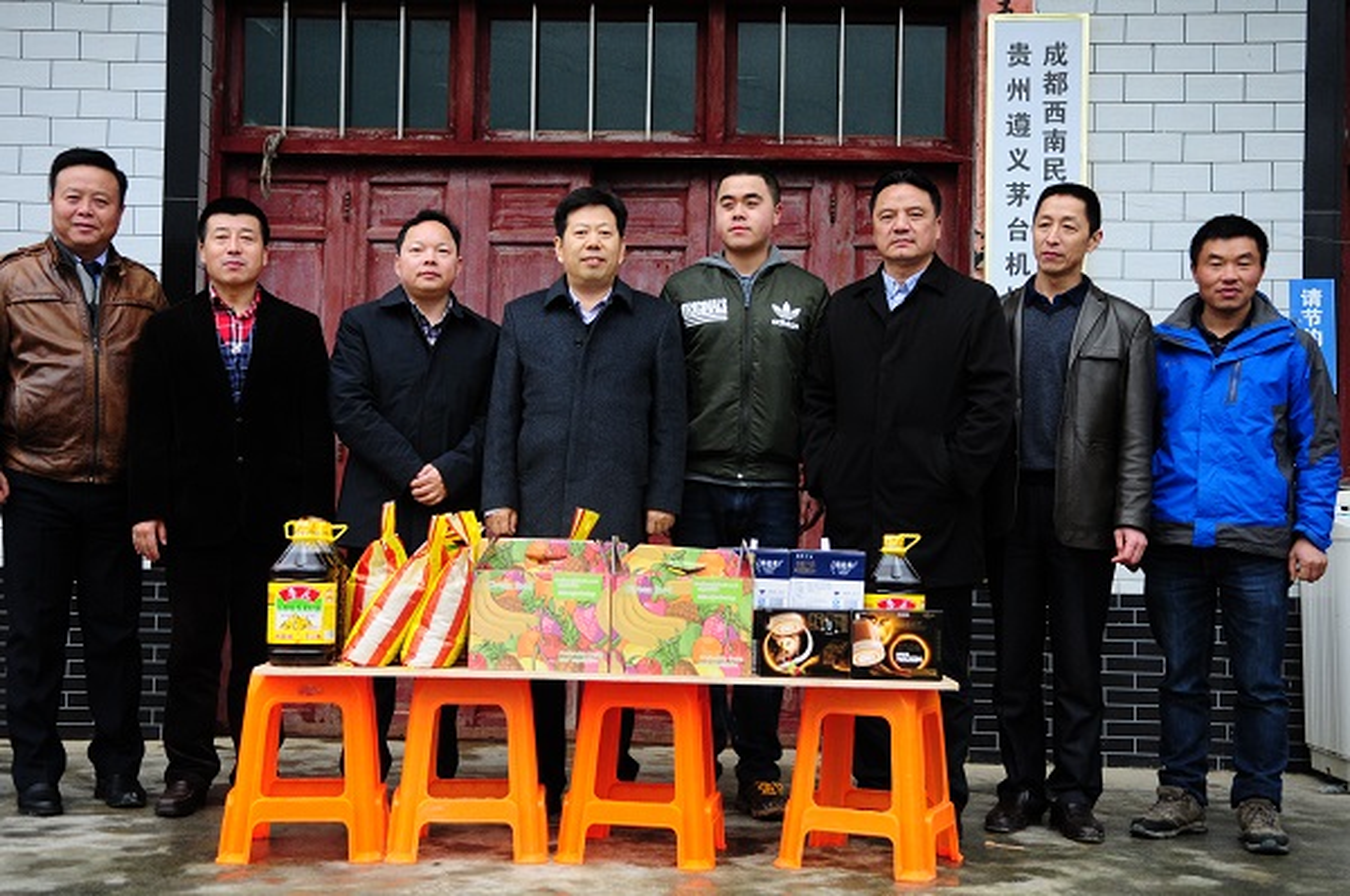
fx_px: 1741
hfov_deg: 42.4
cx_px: 675
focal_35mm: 46
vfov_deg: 28.8
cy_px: 448
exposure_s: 1/4000
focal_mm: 31
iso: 1000
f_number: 2.8
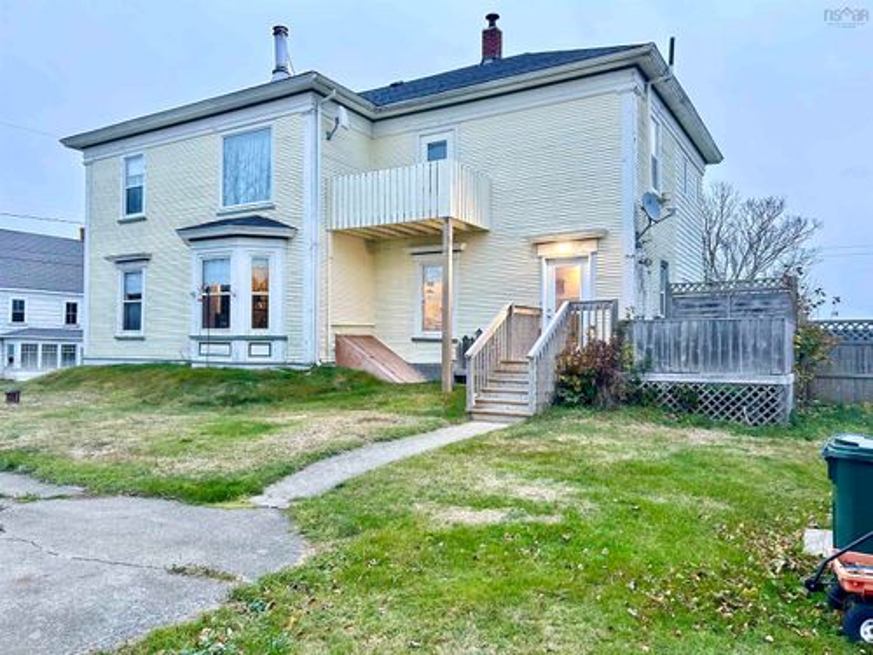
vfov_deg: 53.1
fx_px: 656
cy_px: 328
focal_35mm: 26
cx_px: 436
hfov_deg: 67.3
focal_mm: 5.7
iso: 200
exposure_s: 1/59
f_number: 1.5
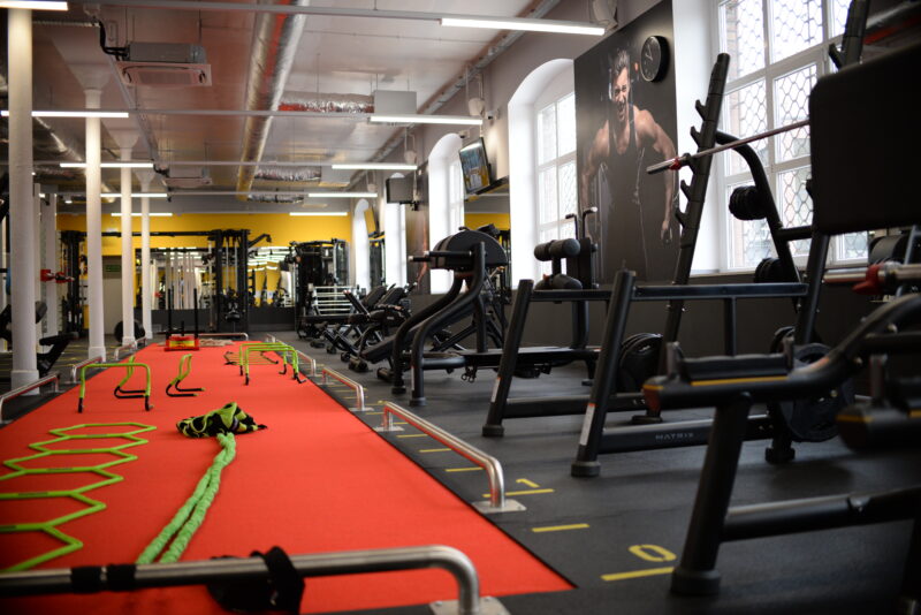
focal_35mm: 35
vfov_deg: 37.9
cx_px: 460
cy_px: 308
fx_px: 896
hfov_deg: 54.4
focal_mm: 35
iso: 1600
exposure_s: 1/640
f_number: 2.8
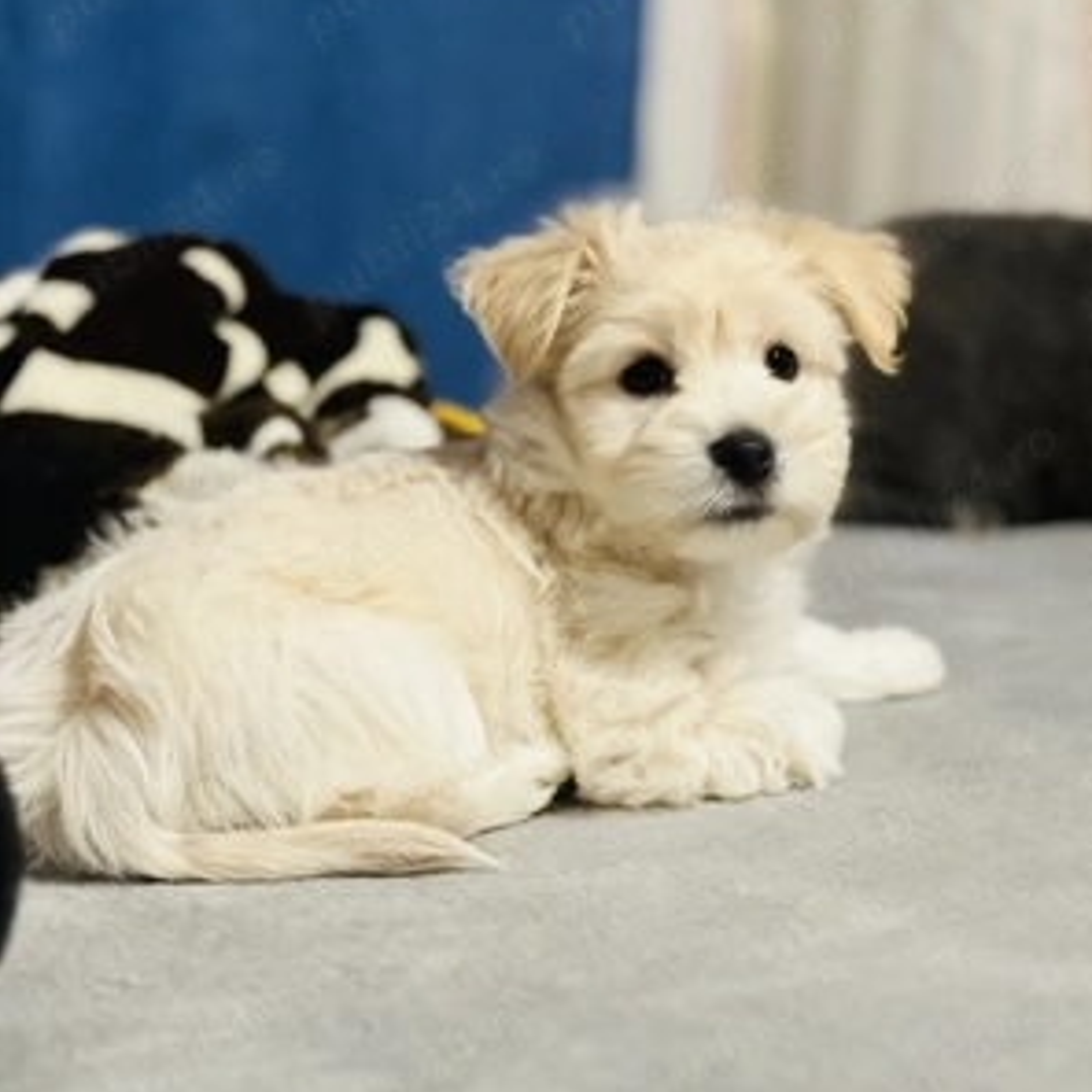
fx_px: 3284
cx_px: 550
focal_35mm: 92
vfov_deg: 18.9
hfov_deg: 18.9
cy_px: 576
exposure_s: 1/25
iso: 320
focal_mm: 9
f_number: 2.8
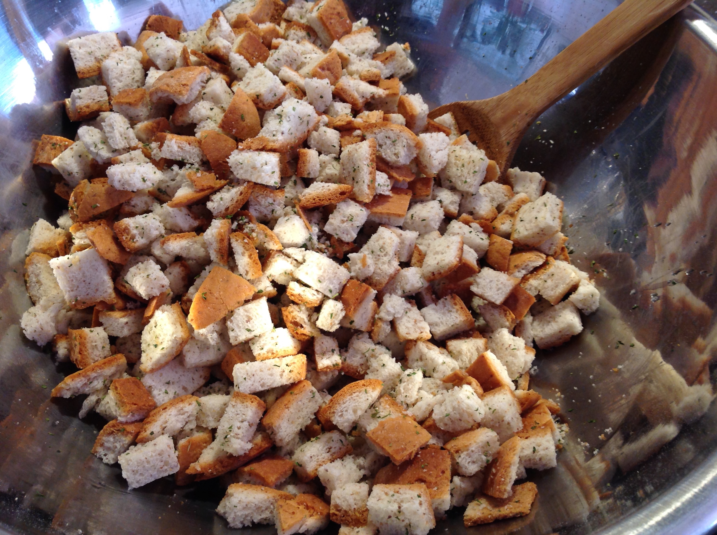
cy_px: 268
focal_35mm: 35
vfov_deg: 40.6
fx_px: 724
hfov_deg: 52.7
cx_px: 358
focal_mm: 4.28
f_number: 2.4
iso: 64
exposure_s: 1/15
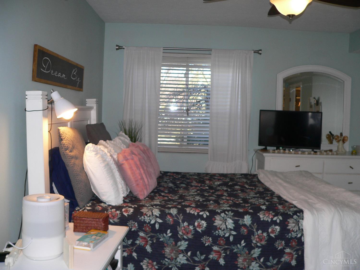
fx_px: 374
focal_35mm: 36
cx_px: 180
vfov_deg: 39.7
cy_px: 135
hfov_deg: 51.4
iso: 100
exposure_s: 1/80
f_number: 2.8
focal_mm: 6
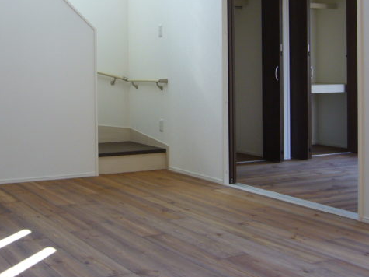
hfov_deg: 32.5
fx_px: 629
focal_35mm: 59
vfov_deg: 24.5
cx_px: 130
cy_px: 68
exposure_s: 1/30
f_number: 2.8
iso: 80
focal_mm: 5.8
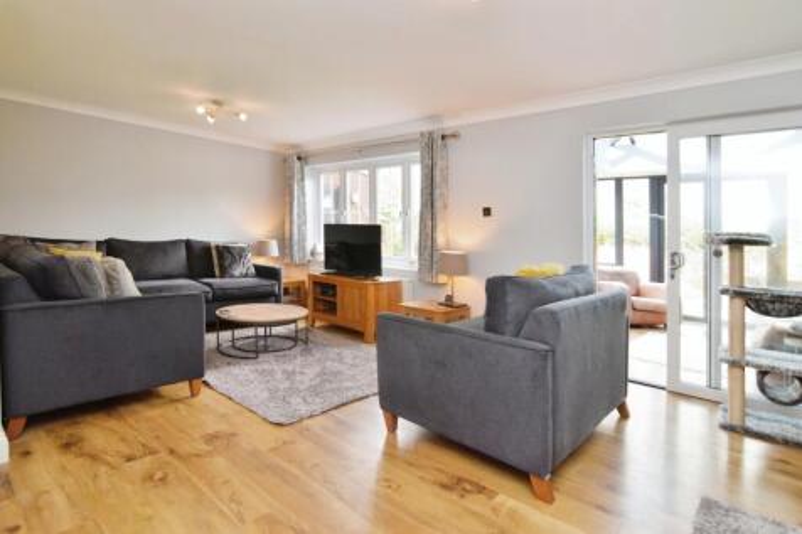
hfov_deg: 90.0
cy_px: 267
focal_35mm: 18
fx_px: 401
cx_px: 401
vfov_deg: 67.3
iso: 400
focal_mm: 12
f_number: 4.5
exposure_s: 1/80
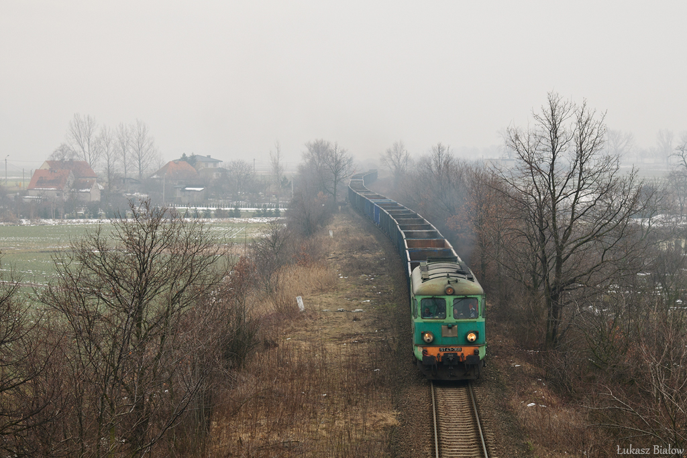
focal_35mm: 93
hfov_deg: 21.9
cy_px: 229
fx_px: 1775
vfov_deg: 14.7
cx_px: 344
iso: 200
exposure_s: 1/200
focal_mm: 62
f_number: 5.6
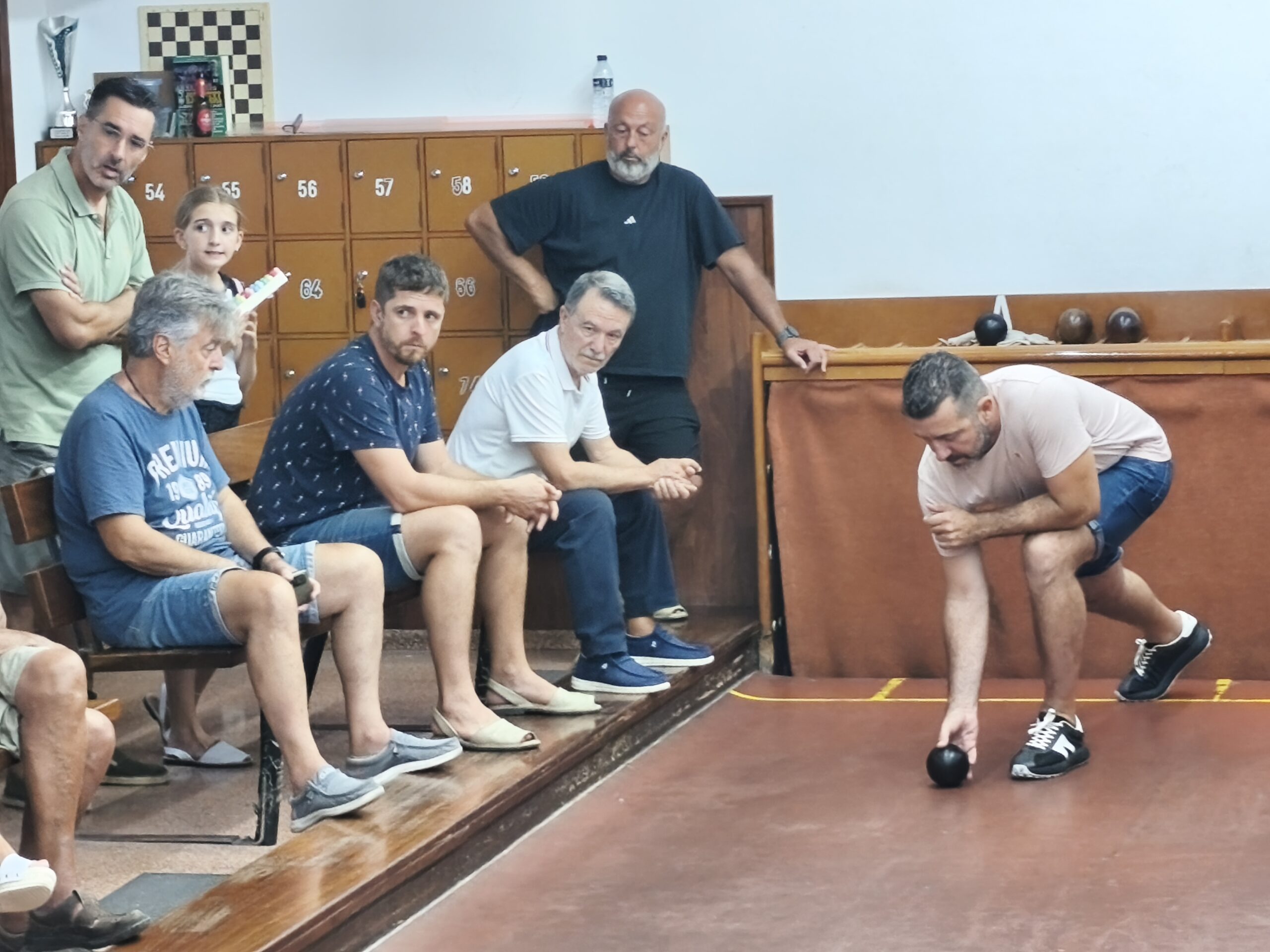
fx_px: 4146
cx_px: 635
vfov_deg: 13.1
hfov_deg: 17.4
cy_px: 476
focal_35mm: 113
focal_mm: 6.14
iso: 400
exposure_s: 1/50
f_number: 1.65
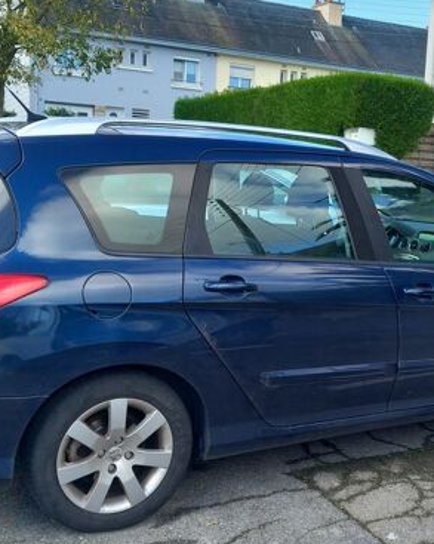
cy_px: 265
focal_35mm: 46
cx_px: 289
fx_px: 739
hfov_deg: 32.4
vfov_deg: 40.4
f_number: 1.8
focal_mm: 4
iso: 32
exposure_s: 1/100
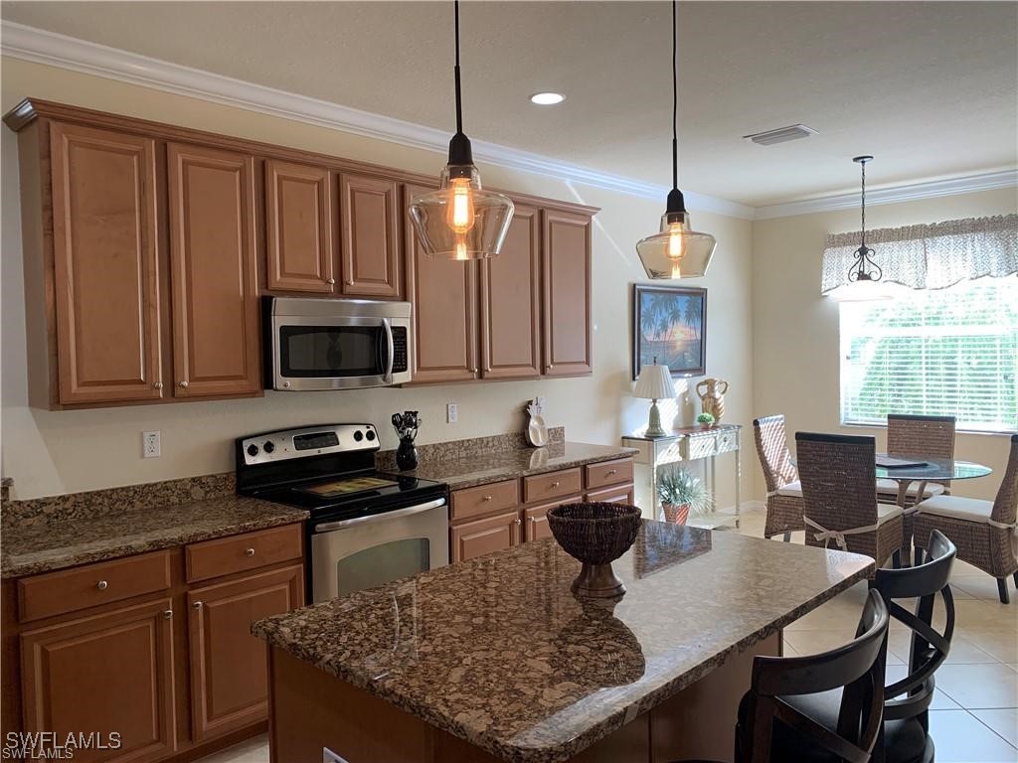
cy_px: 382
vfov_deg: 53.1
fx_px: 765
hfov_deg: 67.3
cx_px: 509
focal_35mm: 26
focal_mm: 4.25
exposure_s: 1/120
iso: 64
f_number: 1.8
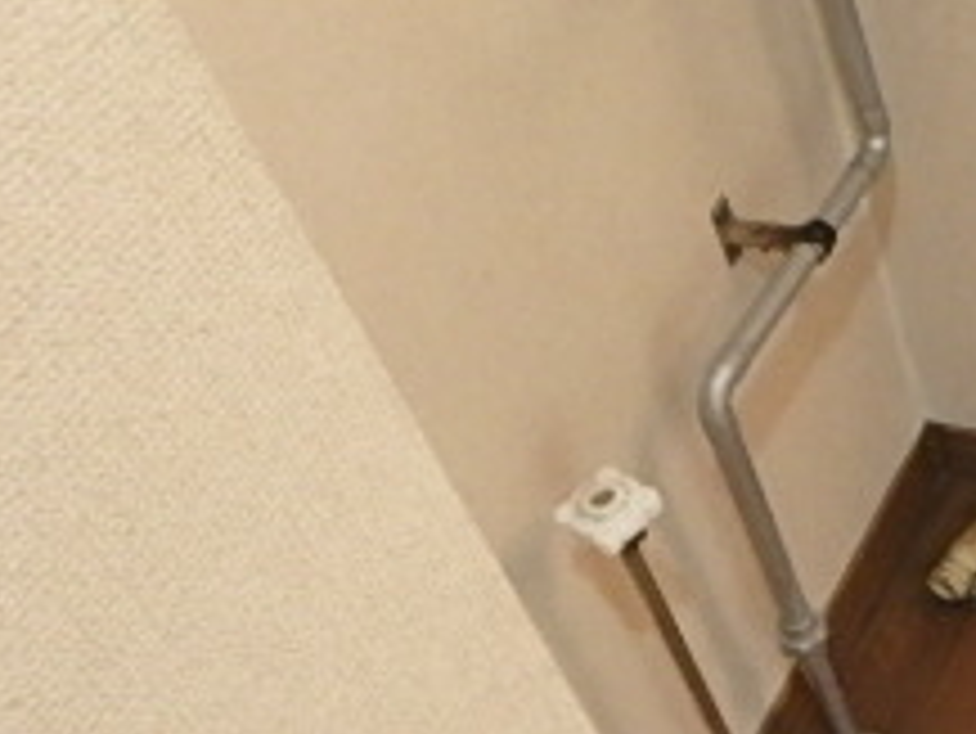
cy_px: 414
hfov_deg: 25.1
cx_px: 1394
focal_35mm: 62
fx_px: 1749
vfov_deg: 23.7
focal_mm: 3.7
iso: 500
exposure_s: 1/30
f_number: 3.5
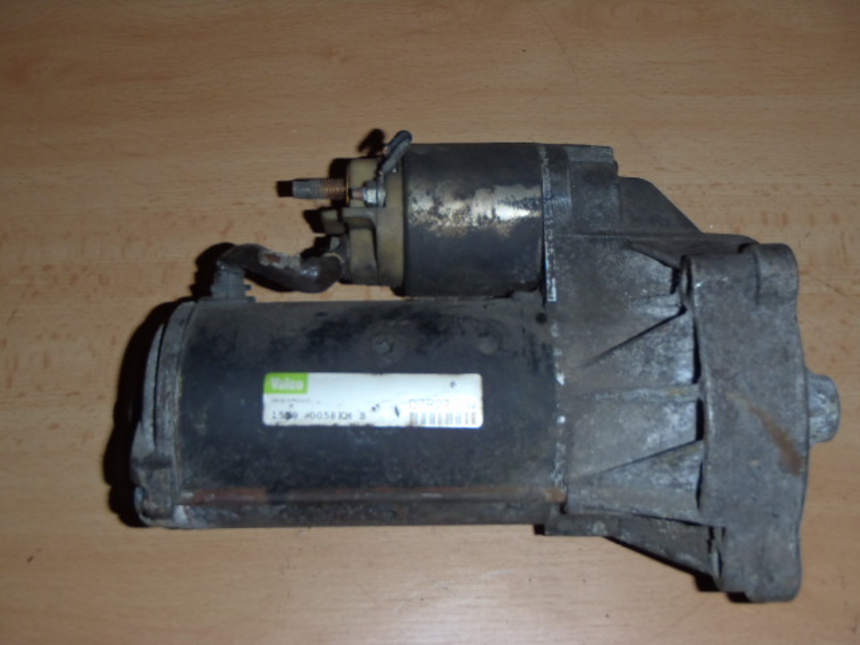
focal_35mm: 38
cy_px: 322
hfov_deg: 49.0
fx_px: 944
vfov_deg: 37.7
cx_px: 430
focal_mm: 6.83
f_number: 4.6
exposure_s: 1/40
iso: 100
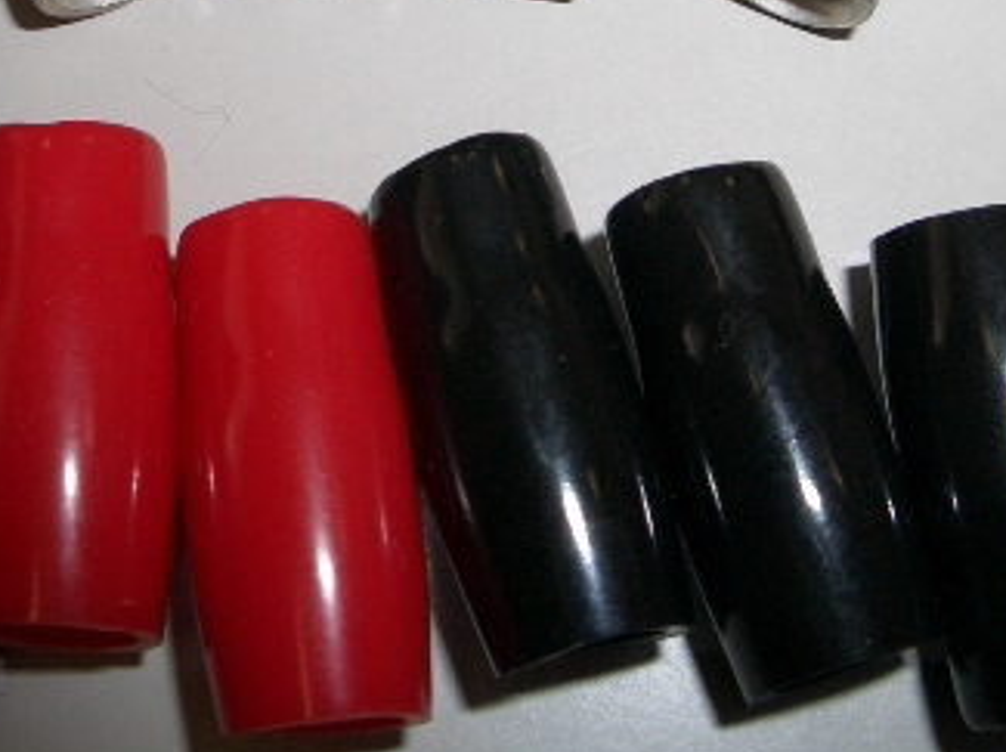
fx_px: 2003
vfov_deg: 20.9
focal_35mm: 69
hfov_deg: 28.2
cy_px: 102
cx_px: 545
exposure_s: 1/60
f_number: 4.3
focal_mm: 5.8
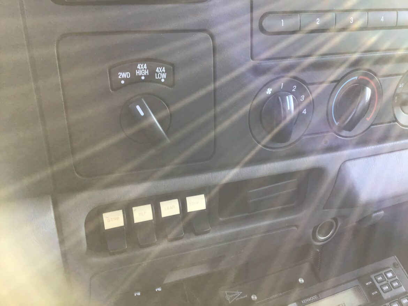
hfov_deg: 58.3
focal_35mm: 31
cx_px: 204
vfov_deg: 45.5
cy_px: 153
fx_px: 365
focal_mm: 3.3
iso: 32
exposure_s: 1/60
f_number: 2.4
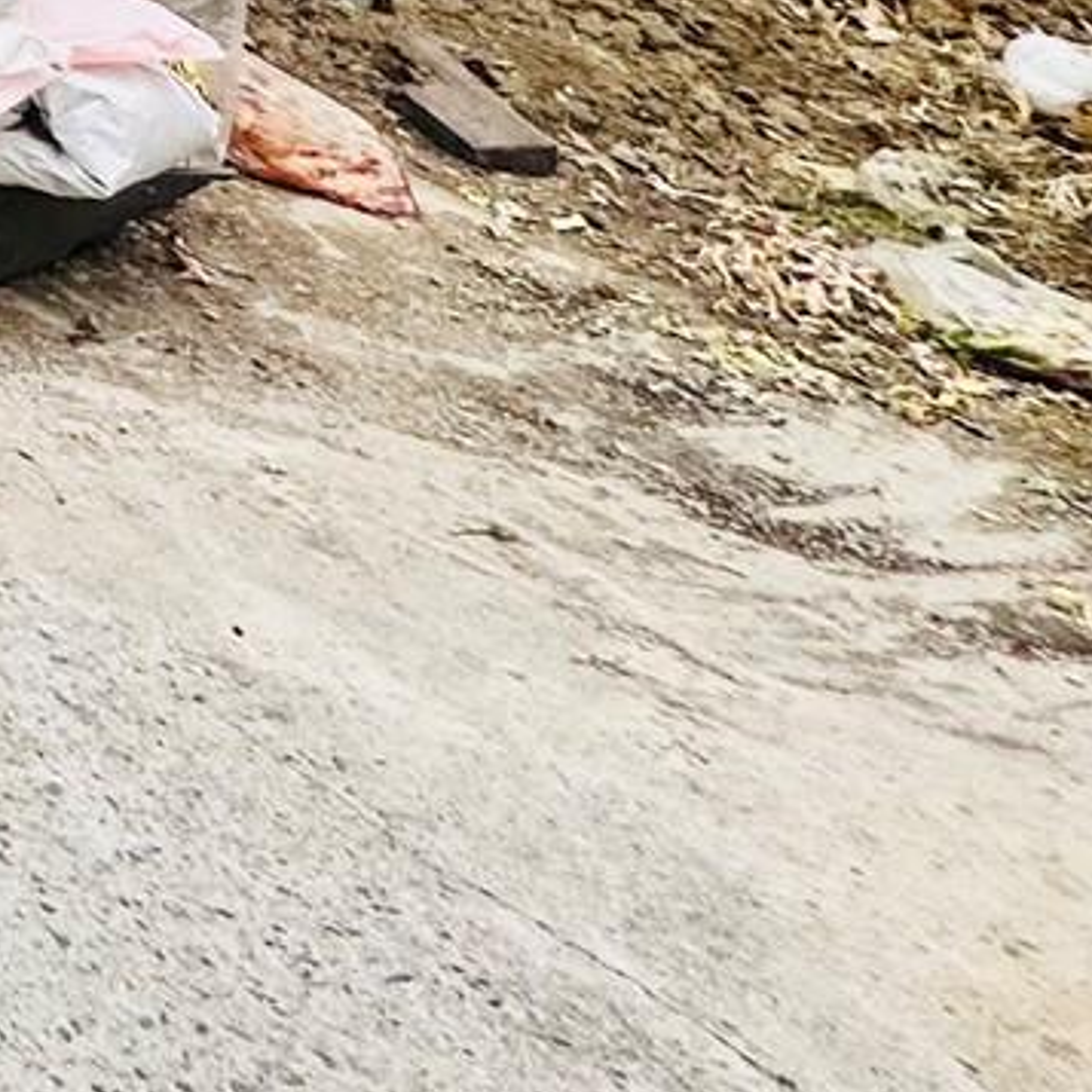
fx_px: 2534
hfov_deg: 12.7
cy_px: -1135
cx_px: -1939
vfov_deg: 17.2
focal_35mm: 71
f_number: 2.2
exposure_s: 1/807
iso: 40
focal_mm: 2.22
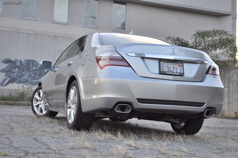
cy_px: 79
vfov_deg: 23.7
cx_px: 119
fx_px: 376
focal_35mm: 57
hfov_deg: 35.1
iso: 400
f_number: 5
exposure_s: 1/80
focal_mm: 38
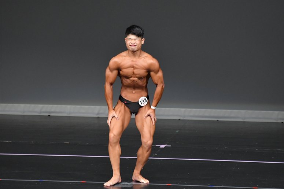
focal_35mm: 375
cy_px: 94
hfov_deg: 5.5
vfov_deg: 3.7
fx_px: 2957
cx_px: 142
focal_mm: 250
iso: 4000
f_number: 5.6
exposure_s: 1/400
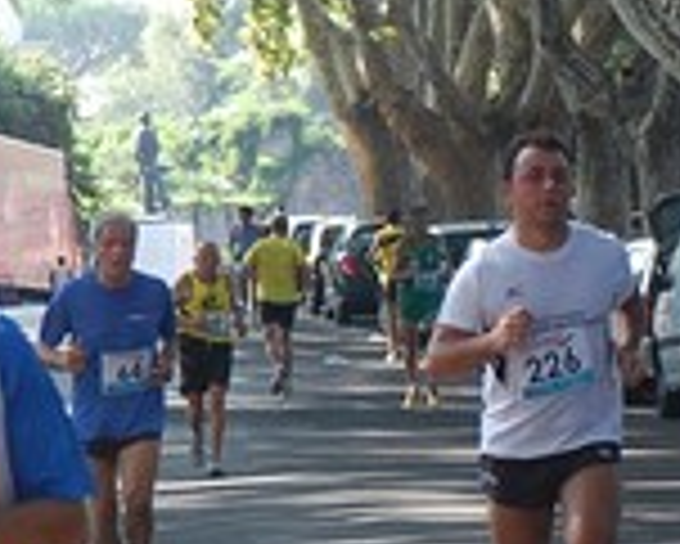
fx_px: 6180
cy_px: 351
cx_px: -410
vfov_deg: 5.0
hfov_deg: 6.2
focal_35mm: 307
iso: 720
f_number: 4
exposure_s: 1/500
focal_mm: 55
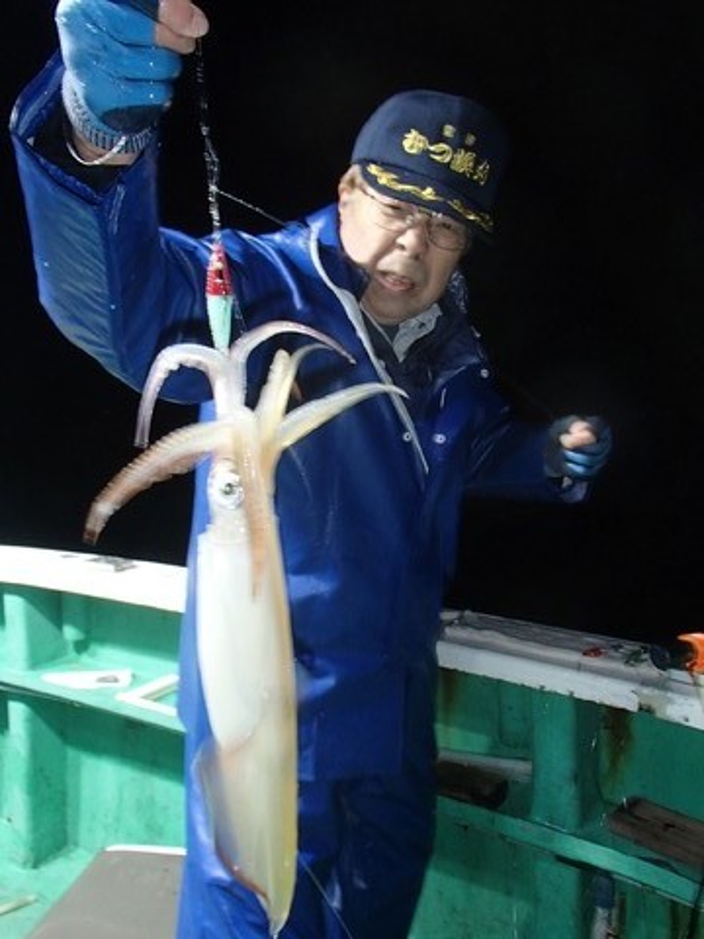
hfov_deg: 49.7
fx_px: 759
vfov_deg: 63.4
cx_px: 352
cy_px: 470
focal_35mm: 28
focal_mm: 5
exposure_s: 1/30
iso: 400
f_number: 3.9
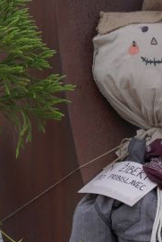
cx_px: 183
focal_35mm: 119
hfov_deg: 11.4
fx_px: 802
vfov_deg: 16.0
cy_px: 339
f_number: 4
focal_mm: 21.7
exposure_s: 1/200
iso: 100
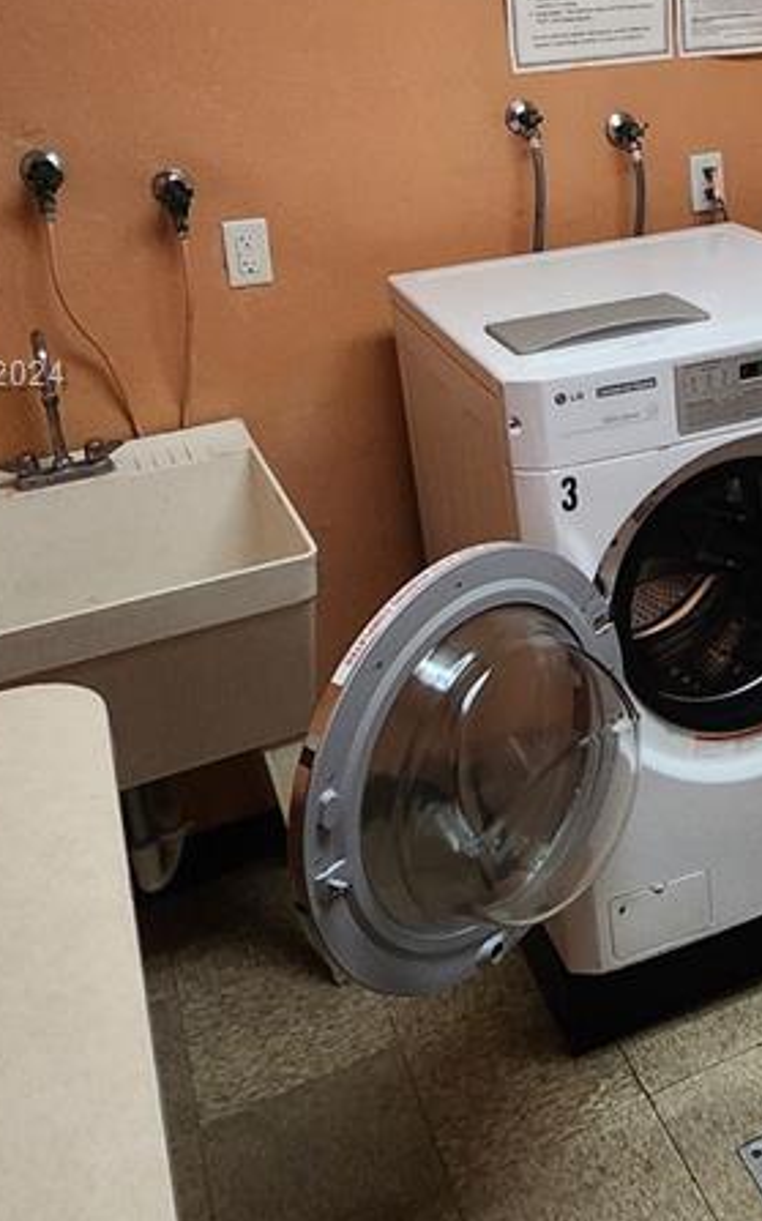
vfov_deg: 51.5
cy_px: 377
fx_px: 1231
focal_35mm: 37
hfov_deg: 31.3
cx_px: 795
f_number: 2.2
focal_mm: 1.74
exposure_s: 1/60
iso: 160
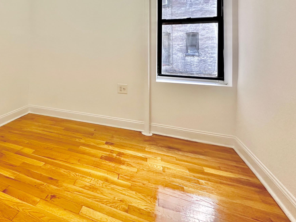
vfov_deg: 55.5
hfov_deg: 66.8
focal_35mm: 23
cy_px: 50
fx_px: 197
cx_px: 58
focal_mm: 2.22
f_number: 2.2
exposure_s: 1/60
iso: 250
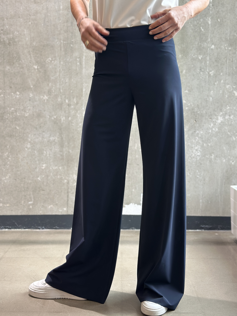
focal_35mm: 48
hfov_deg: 30.3
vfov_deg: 39.7
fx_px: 438
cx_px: 118
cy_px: 158
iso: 160
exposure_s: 1/100
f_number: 1.78
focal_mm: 6.86
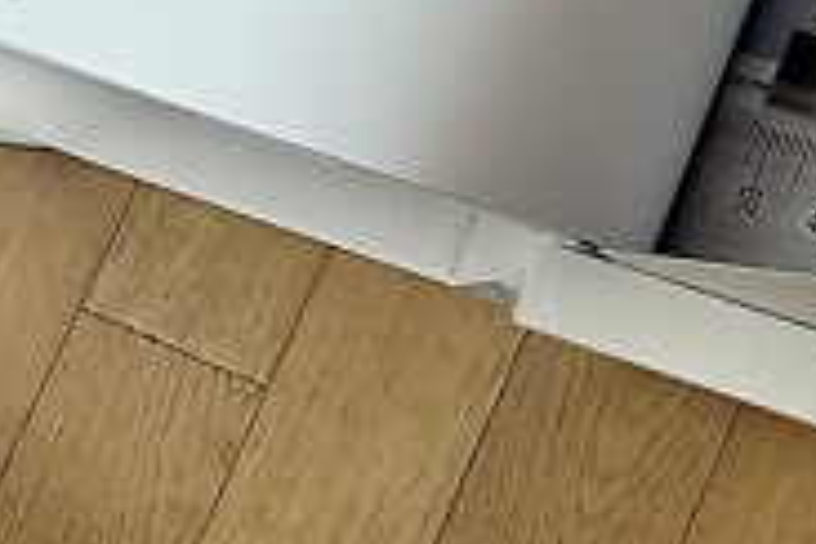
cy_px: -203
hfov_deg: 16.9
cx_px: 1249
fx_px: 2470
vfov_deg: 12.1
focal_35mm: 109
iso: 40
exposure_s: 1/60
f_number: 1.8
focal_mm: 3
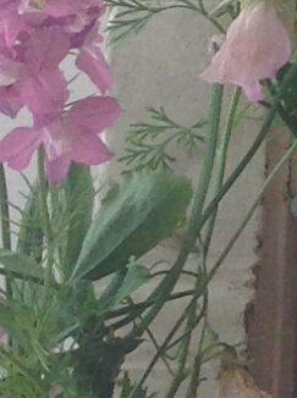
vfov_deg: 7.0
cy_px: -386
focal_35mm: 275
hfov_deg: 4.9
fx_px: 3158
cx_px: 1110
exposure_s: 1/60
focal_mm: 4.28
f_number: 2.4
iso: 50
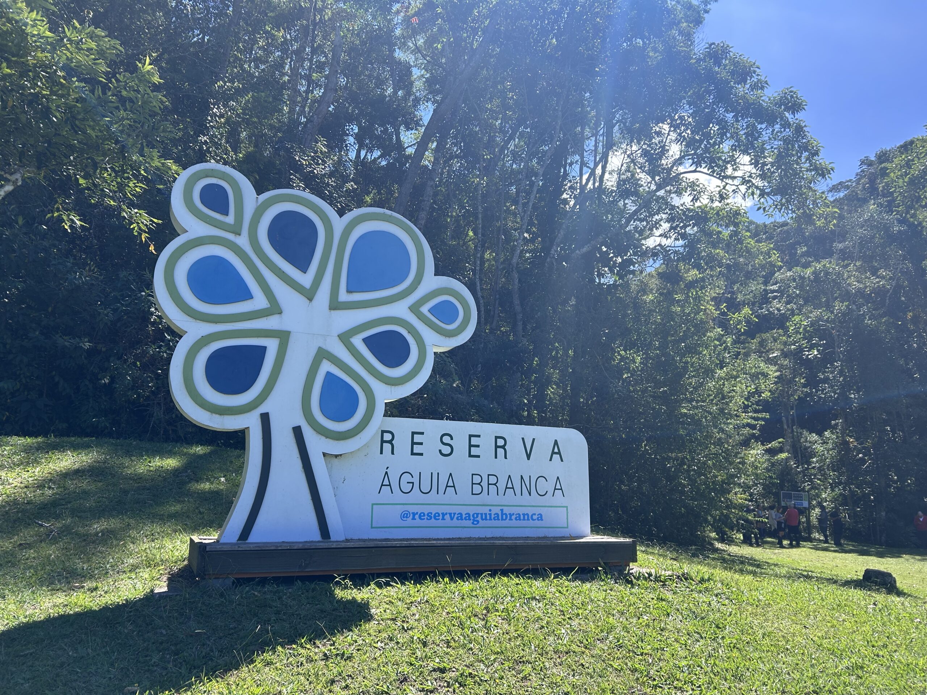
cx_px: 464
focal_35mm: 26
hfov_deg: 67.3
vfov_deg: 53.1
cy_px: 348
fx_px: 696
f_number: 1.5
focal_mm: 5.7
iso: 50
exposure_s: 1/1808
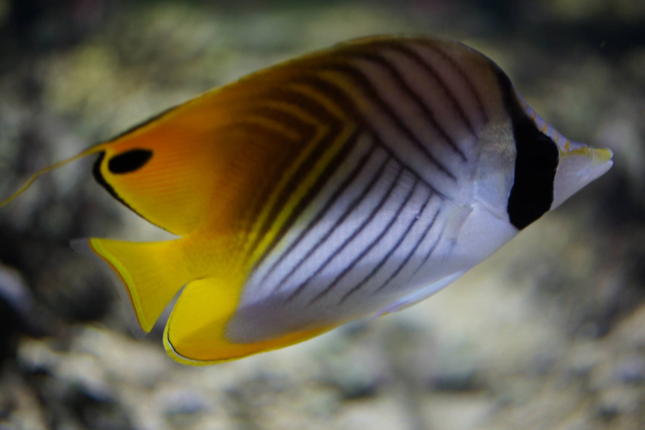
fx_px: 806
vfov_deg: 29.9
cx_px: 322
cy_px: 215
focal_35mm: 45
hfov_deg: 43.6
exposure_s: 1/125
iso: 500
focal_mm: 30
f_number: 2.8
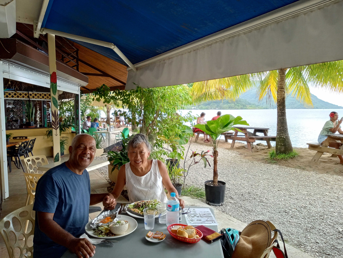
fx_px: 278
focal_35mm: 28
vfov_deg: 49.8
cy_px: 129
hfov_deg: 63.4
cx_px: 172
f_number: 2.2
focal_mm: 3.42
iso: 112
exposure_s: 1/50
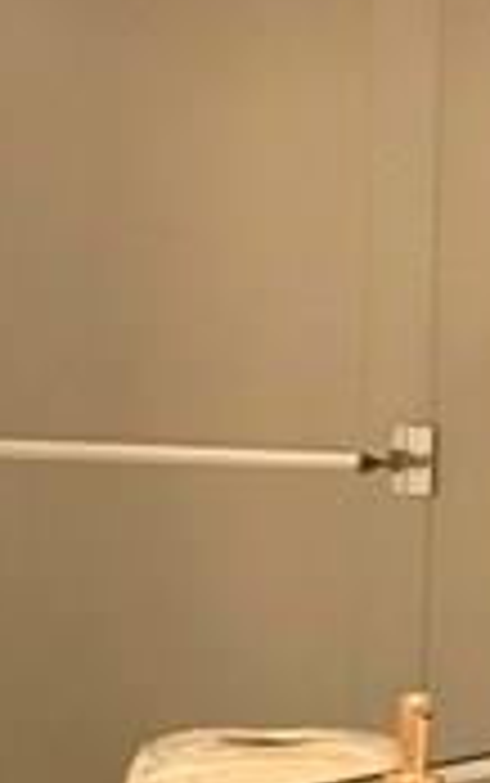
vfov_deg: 12.0
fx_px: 3733
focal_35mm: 175
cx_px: 1704
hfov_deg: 6.5
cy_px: 432
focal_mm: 3.99
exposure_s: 1/17
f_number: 1.8
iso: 40
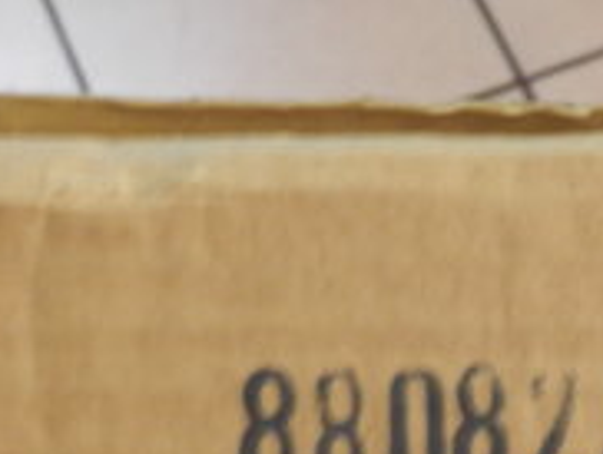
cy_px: 388
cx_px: 580
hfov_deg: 19.0
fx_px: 1762
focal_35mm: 101
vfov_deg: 14.6
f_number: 4.2
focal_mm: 8.1
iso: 400
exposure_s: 1/3
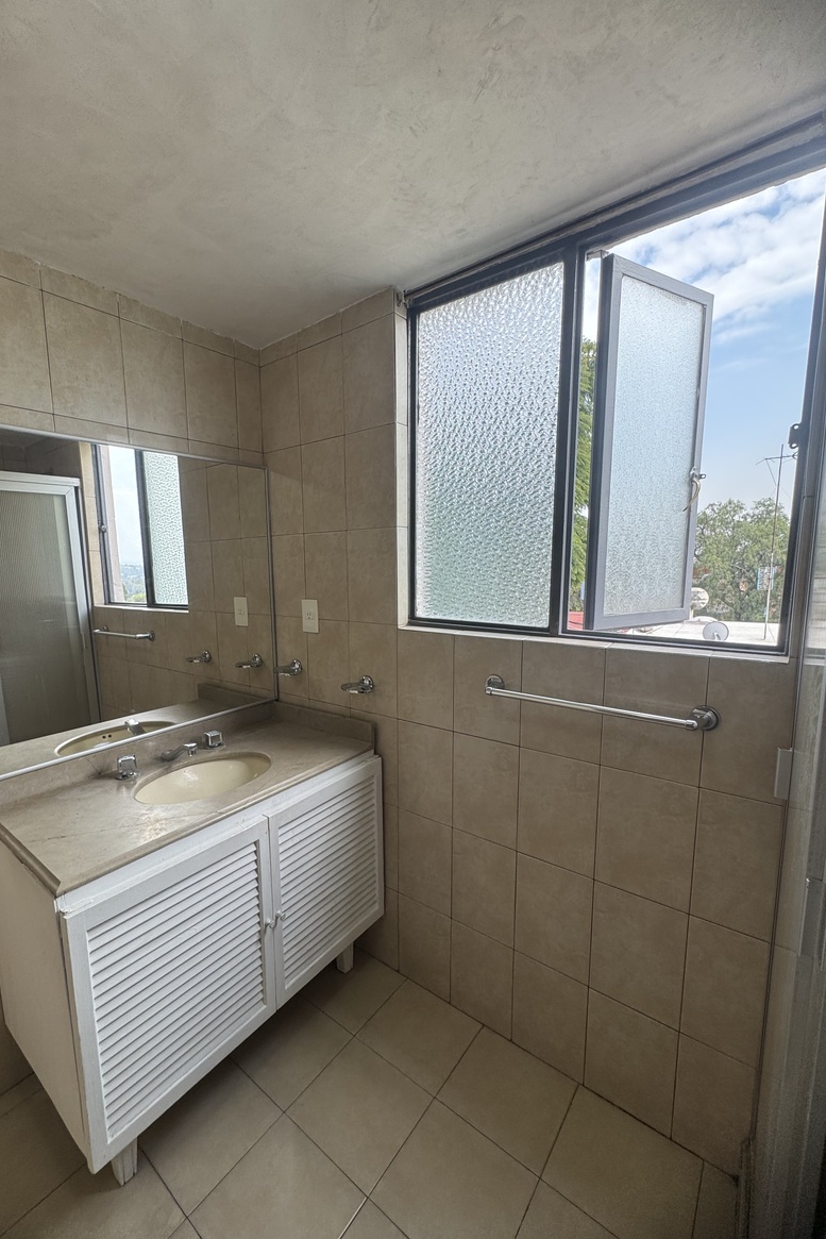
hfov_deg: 76.9
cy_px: 634
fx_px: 516
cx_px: 352
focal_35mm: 15
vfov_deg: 100.4
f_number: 2.2
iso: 40
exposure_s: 1/128
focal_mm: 2.22
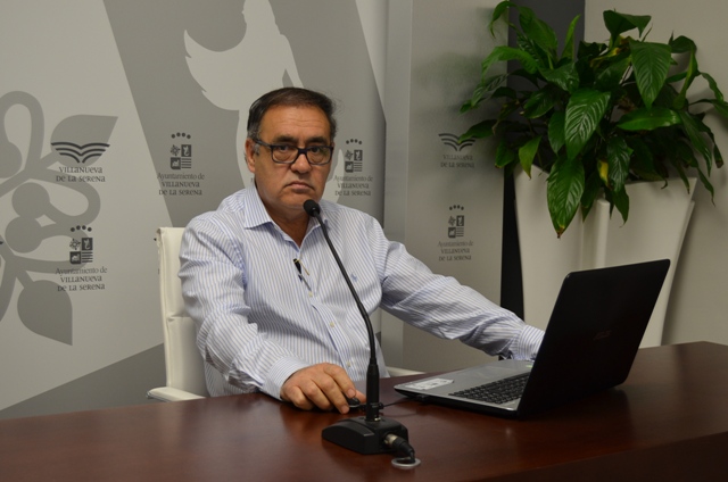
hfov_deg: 41.2
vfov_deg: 28.0
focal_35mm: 48
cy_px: 241
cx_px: 364
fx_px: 969
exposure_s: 1/60
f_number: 4.5
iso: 450
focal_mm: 32
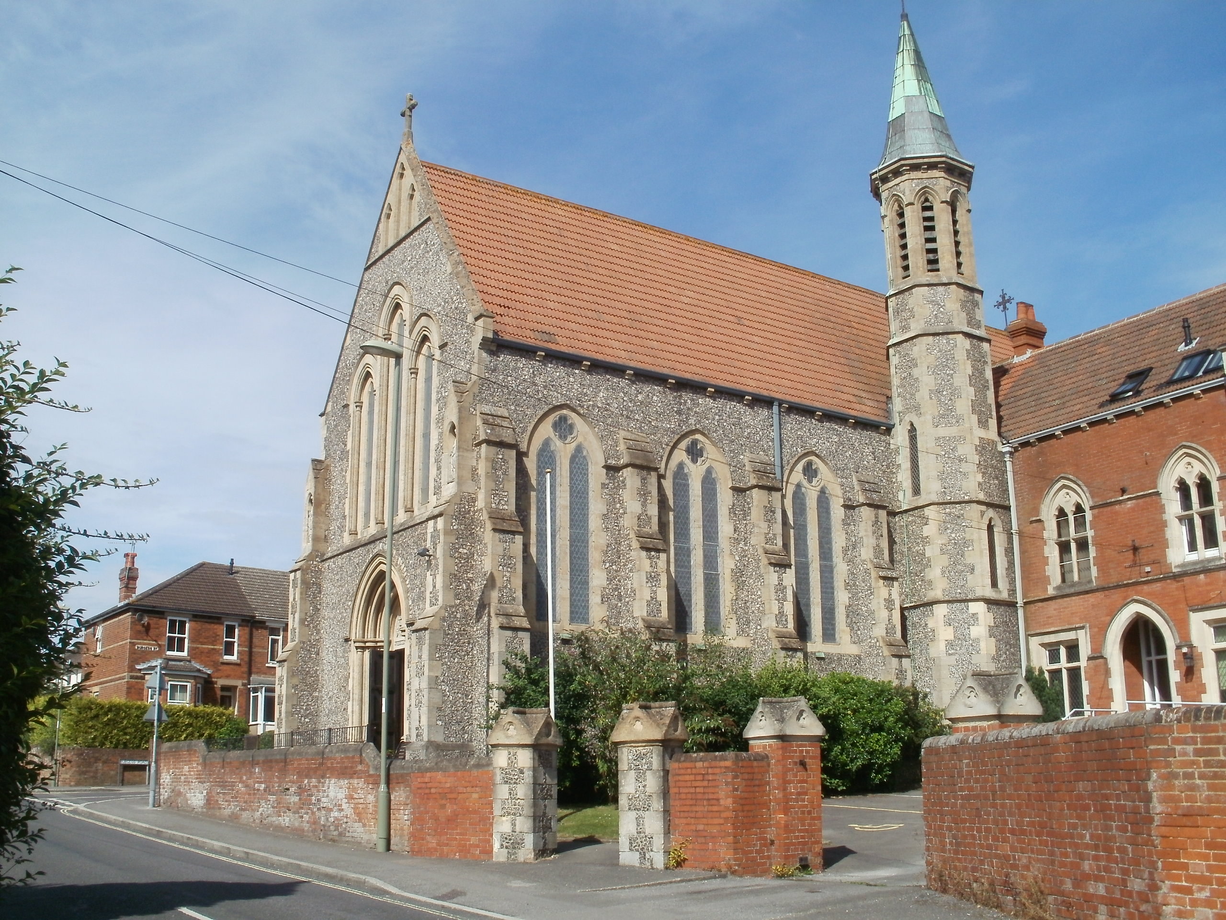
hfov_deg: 51.4
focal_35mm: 36
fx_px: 1275
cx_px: 613
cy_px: 460
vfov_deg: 39.7
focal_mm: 6.3
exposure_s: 1/800
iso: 100
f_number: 5.6
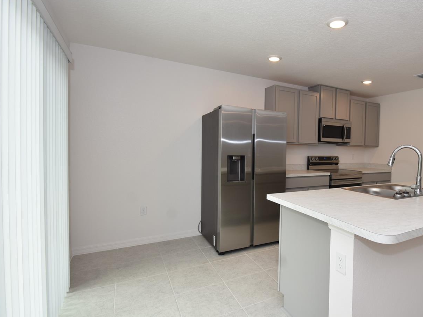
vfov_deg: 68.7
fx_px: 232
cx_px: 275
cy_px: 154
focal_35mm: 19
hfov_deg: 82.4
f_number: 5
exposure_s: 1/100
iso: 200
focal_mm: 10
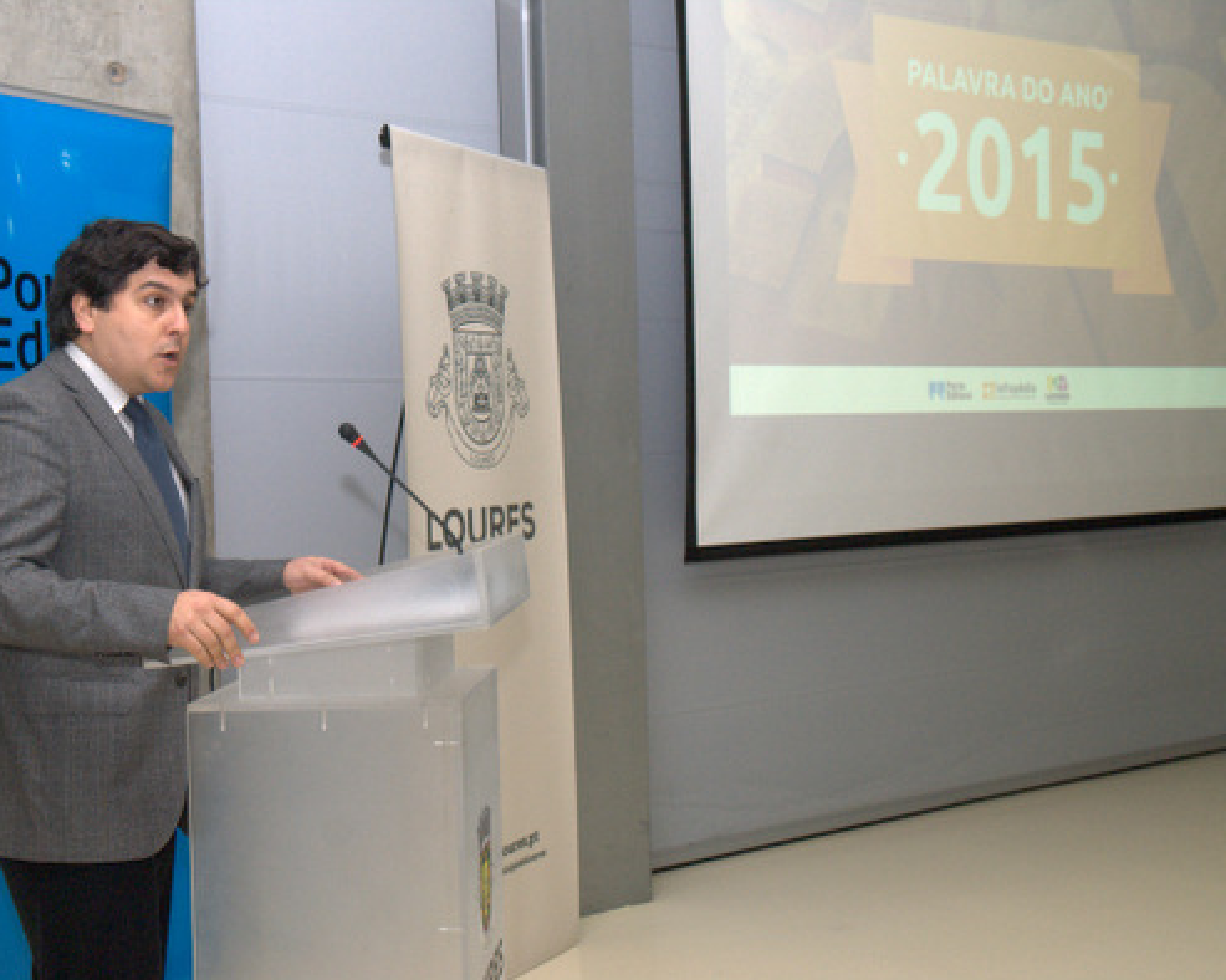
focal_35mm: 51
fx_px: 1850
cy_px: 491
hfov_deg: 36.6
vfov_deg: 29.7
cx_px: 552
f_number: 5.6
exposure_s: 1/60
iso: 400
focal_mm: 30
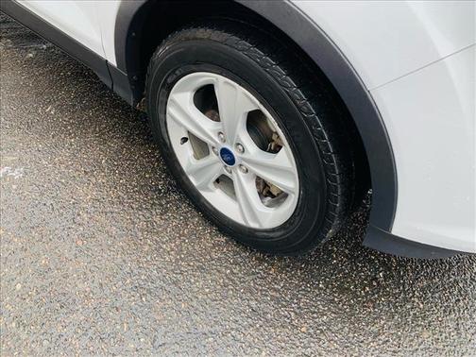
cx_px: 238
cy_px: 178
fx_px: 358
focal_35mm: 26
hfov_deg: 67.3
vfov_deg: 53.1
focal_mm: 4.25
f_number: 1.8
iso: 25
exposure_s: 1/169
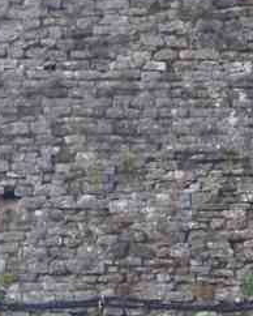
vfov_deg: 3.0
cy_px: 467
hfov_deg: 2.4
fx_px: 5964
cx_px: 0
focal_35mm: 638
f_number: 9
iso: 1600
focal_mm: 110
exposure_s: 1/160
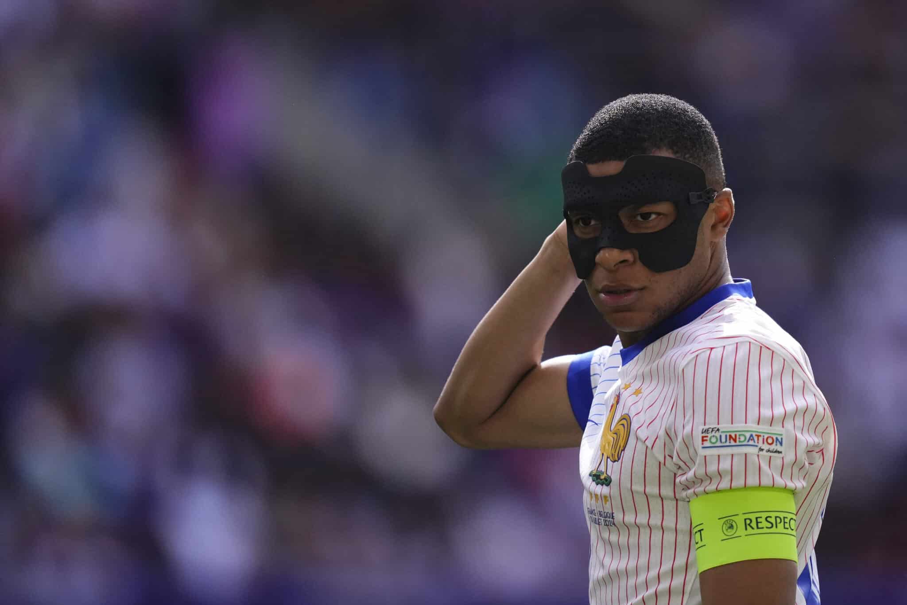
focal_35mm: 400
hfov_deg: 5.2
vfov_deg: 3.4
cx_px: 454
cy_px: 302
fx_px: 10076
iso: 1600
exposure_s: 1/8000
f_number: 2.8
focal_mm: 400
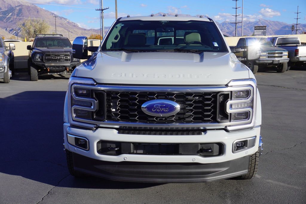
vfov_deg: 33.1
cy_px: 102
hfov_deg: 47.9
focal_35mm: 40
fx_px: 344
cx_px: 153
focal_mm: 27
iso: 100
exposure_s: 1/125
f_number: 10
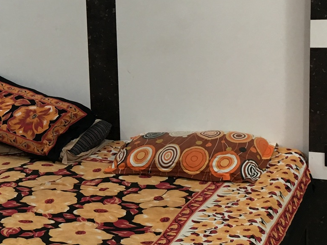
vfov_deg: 19.1
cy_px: 95
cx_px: 18
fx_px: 727
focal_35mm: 77
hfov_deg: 24.4
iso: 100
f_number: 2.2
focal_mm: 4.15
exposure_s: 1/33
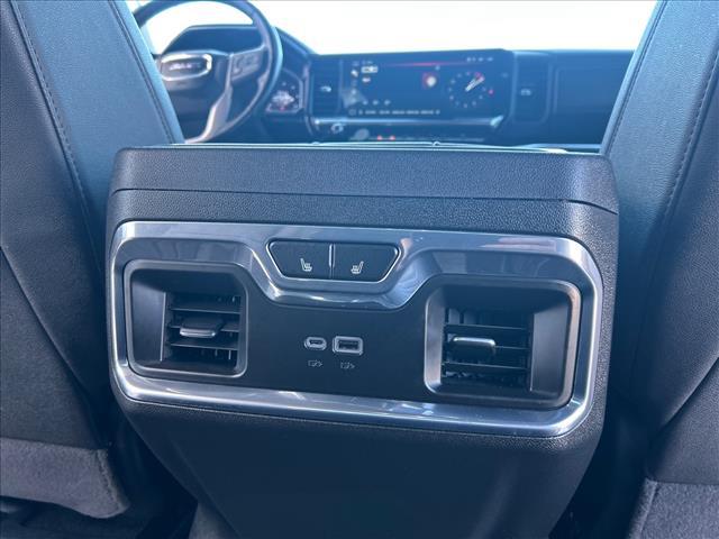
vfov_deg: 53.1
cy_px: 270
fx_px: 540
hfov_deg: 67.3
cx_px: 360
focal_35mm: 26
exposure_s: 1/89
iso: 125
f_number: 1.5
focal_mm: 5.7
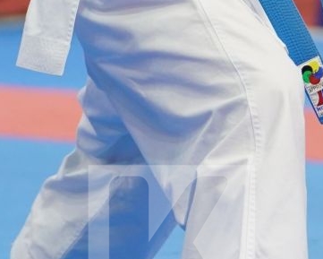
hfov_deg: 3.2
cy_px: -72
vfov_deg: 2.5
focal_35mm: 613
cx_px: 172
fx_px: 5862
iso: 1600
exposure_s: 1/500
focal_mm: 131
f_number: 2.8
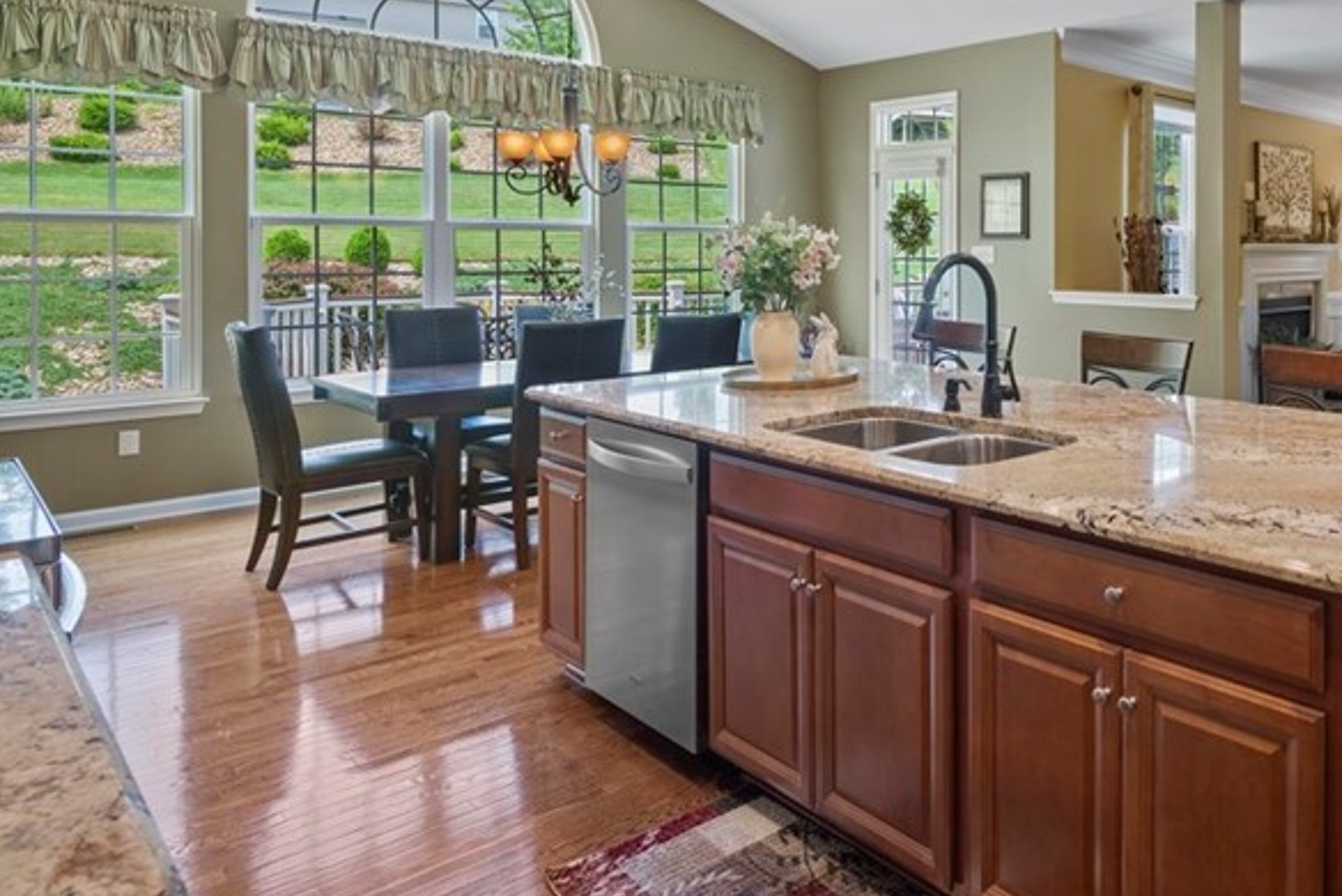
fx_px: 970
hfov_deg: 63.2
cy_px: 234
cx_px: 1079
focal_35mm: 26
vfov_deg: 47.9
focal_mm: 14
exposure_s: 1/2.5
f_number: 8
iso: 400
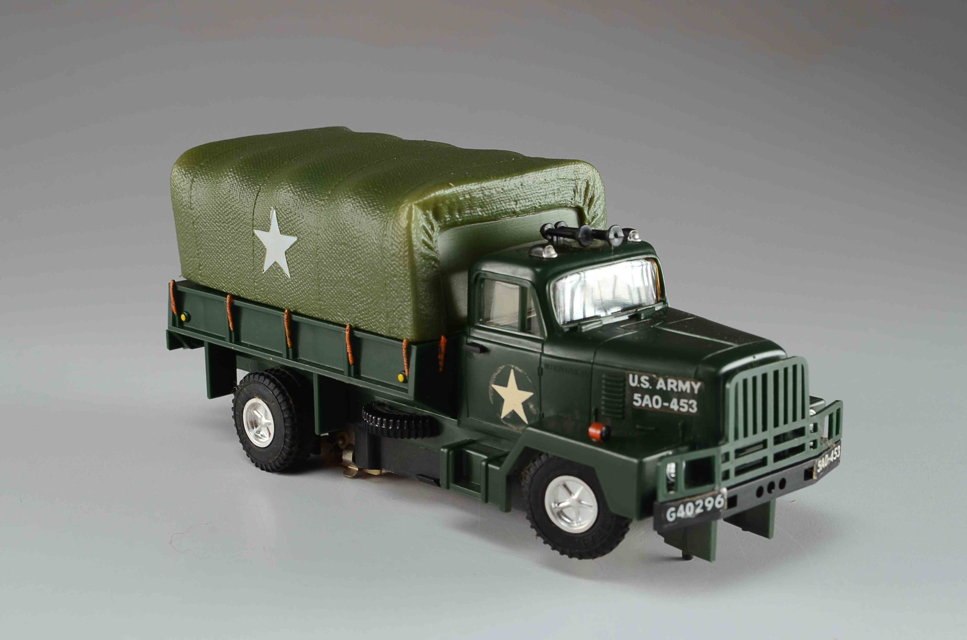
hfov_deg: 30.6
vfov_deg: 20.5
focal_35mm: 66
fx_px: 1769
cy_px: 320
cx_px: 484
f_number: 13
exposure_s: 1/80
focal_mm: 44
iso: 100
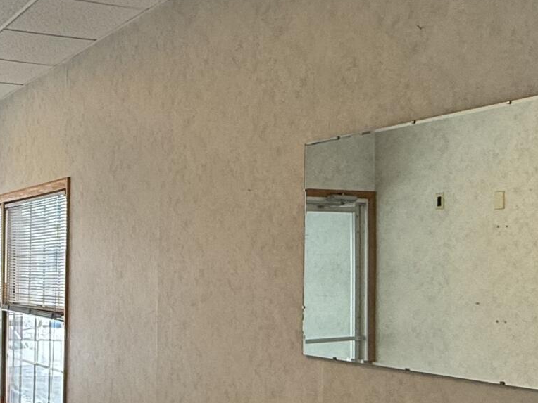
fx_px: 855
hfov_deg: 34.0
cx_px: 113
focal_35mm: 55
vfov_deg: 26.3
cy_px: 287
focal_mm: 2.22
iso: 100
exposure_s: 1/120
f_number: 2.2
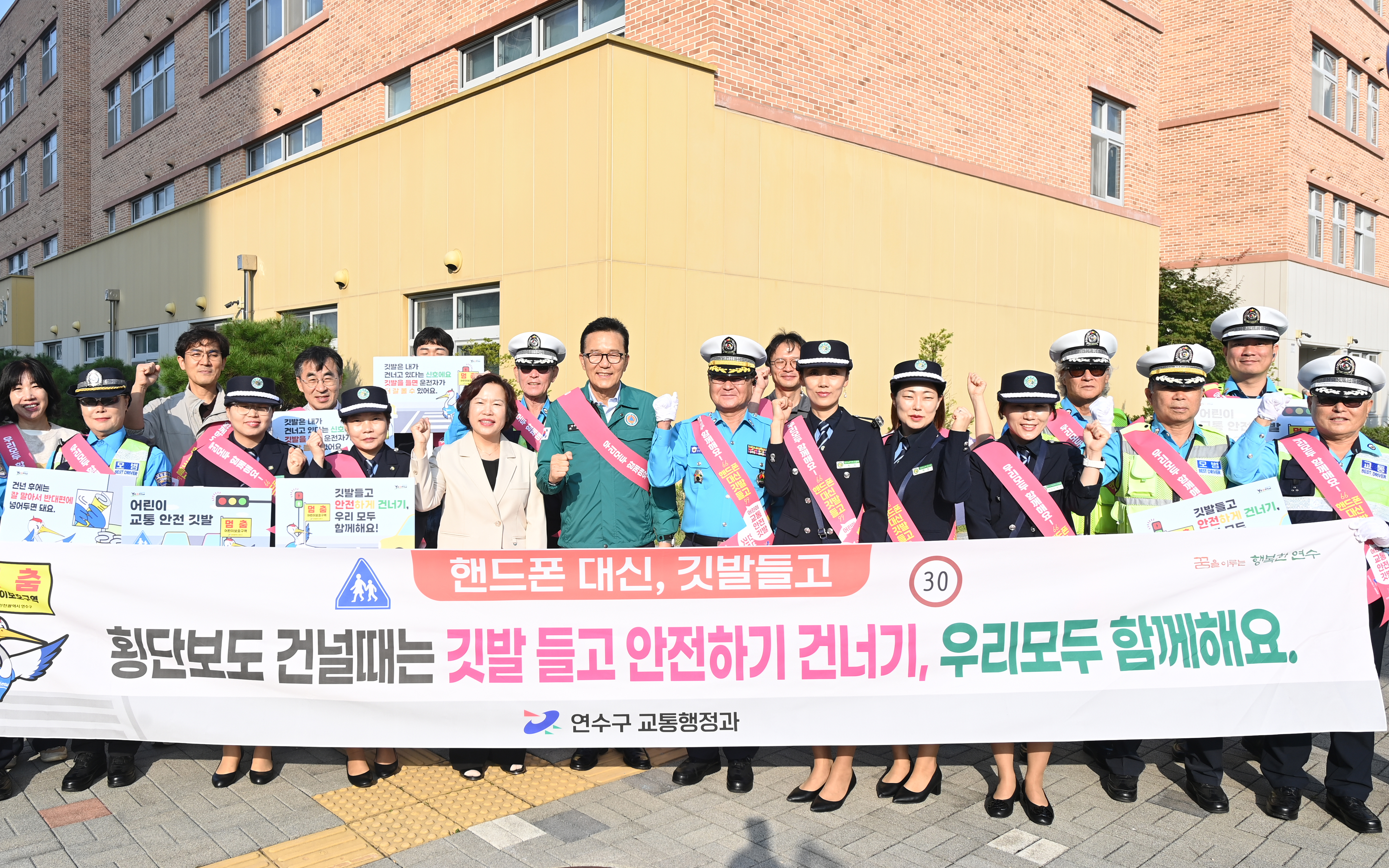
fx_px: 984
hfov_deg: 70.2
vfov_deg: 47.6
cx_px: 621
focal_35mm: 26
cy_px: 409
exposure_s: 1/250
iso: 100
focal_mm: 22
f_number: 6.3
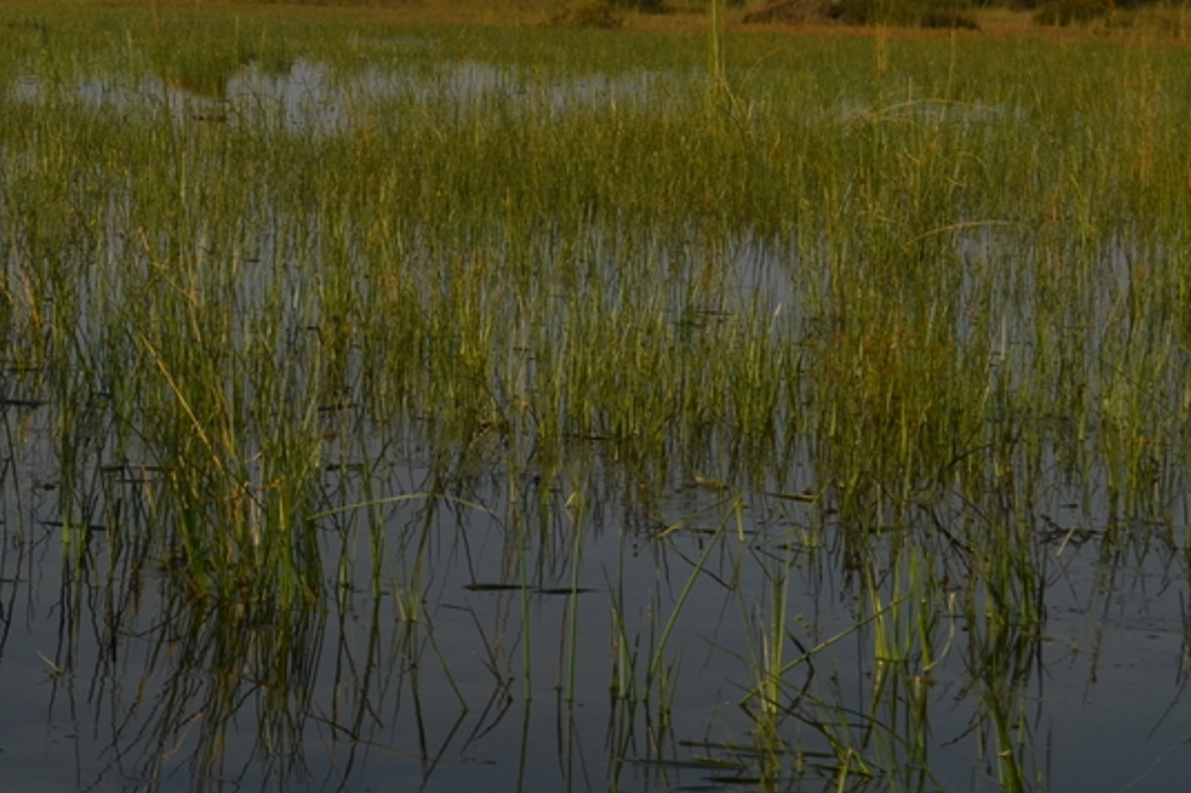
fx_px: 4140
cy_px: -51
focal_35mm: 125
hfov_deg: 15.8
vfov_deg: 10.8
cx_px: -191
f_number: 9
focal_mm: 35
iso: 100
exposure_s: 1/320
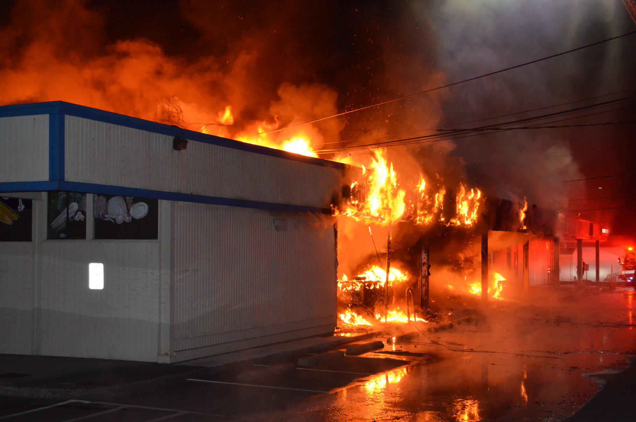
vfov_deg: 23.7
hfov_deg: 35.1
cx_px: 318
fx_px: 1005
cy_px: 211
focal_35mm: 57
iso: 2200
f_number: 5
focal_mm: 38
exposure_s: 1/60
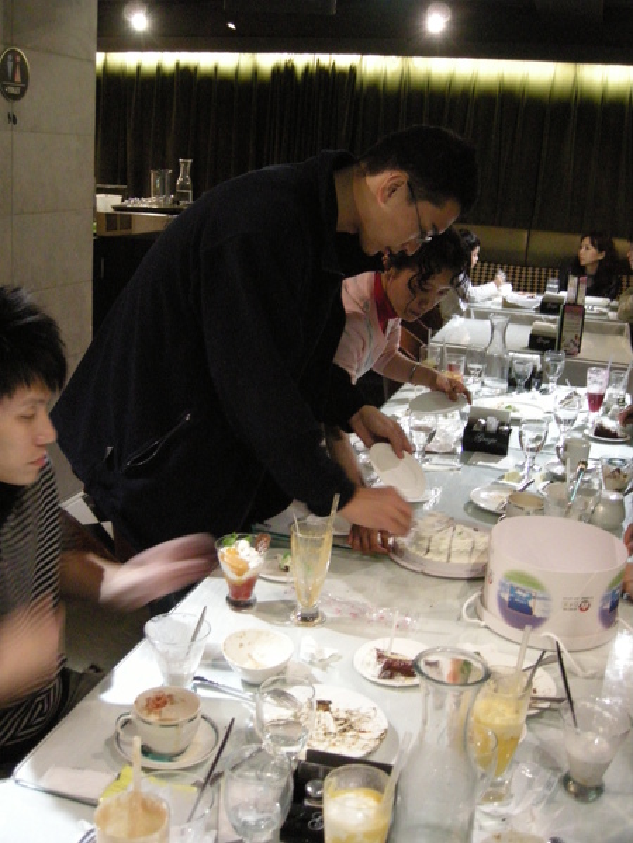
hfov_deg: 35.1
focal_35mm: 41
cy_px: 422
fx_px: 1000
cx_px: 316
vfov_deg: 45.8
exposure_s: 1/11.2
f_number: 2.9
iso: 800
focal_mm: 8.5
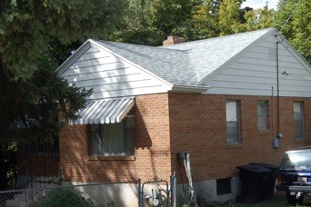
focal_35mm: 73
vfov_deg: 18.7
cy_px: 111
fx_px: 631
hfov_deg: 27.4
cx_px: 220
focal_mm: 26
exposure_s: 1/250
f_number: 8
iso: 200
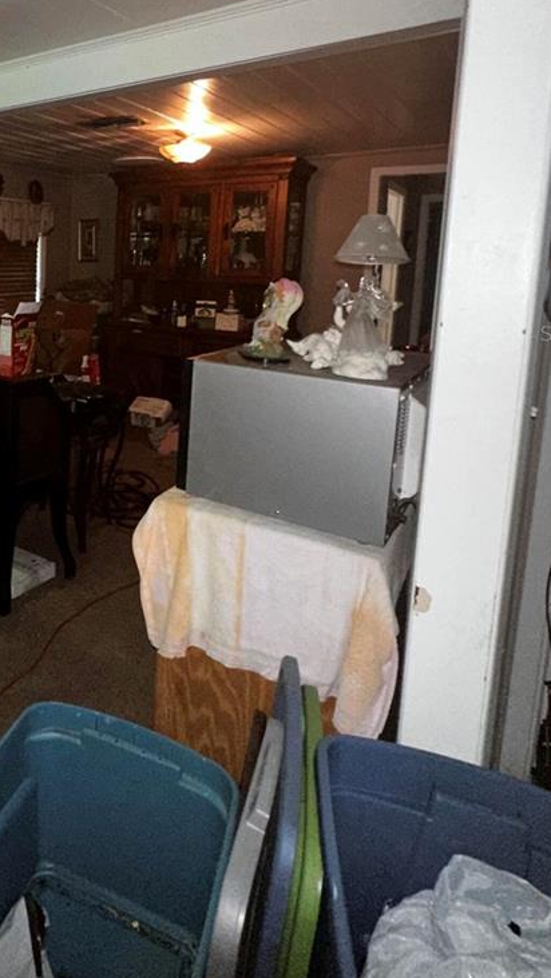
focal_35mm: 25
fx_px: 649
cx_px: 33
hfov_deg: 41.5
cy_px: 333
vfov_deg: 72.0
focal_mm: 2.22
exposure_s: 1/30
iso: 320
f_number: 2.2
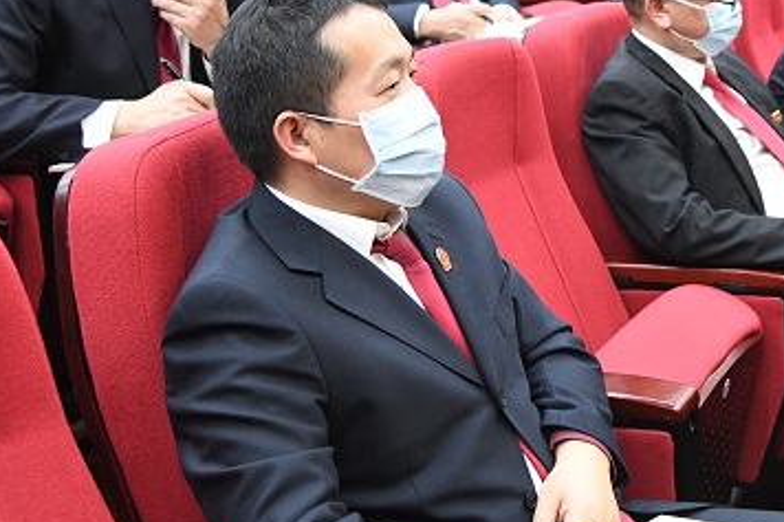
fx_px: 1415
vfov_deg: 20.5
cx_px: 599
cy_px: 63
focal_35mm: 65
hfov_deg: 30.4
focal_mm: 34
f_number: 4
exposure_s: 1/40
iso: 3600
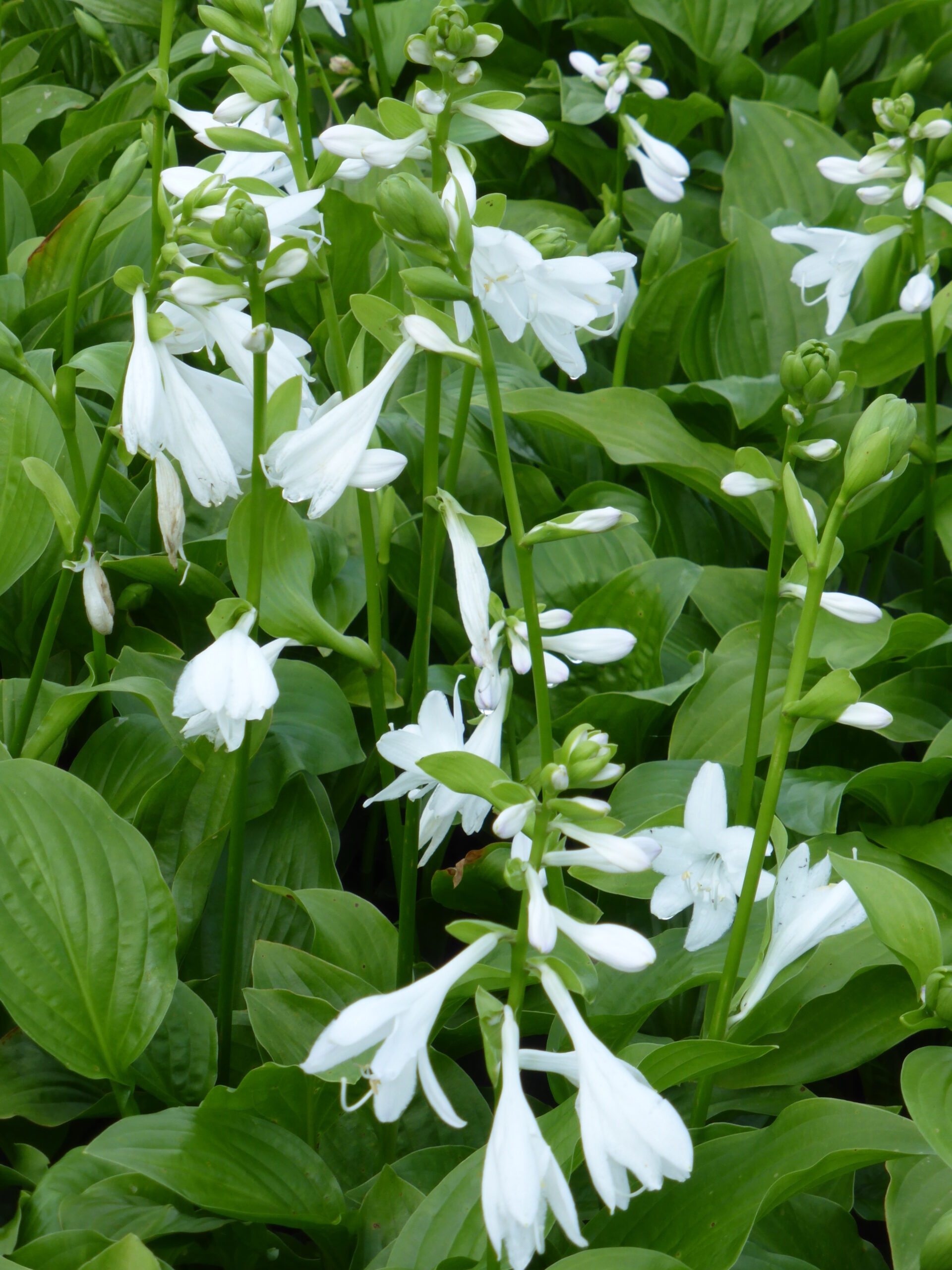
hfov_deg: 12.1
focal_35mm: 122
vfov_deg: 16.1
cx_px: 476
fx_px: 4474
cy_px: 635
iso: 100
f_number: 5.4
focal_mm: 21.8
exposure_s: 1/125
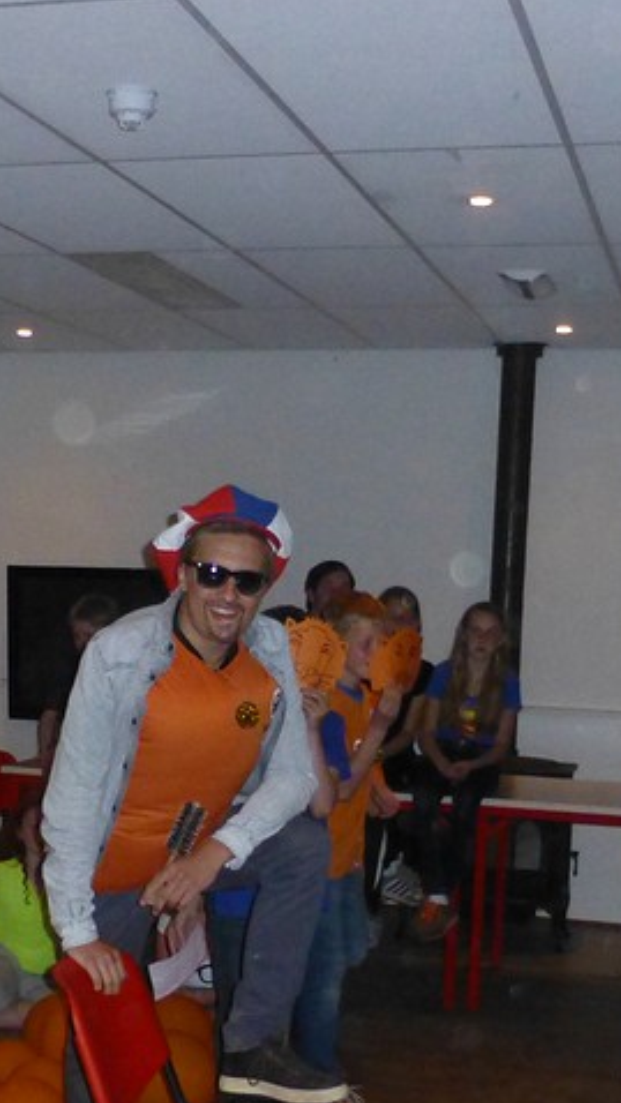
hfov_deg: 21.4
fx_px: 1639
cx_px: 240
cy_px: 678
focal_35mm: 56
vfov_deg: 37.0
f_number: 3.3
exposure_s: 1/60
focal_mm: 4.3
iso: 800
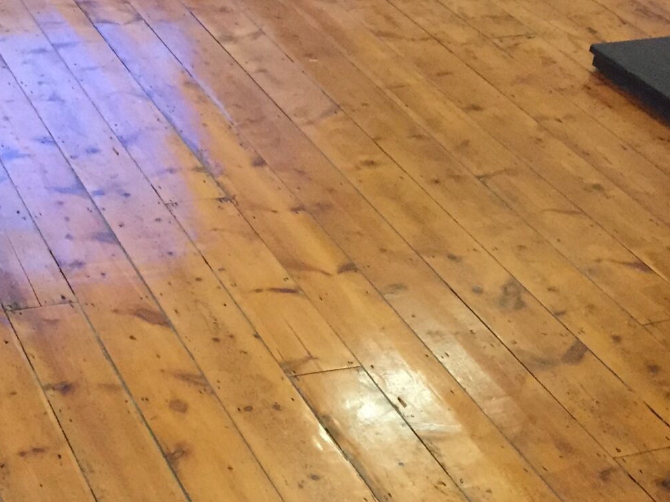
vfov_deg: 19.1
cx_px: 158
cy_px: 509
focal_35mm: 75
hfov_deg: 25.6
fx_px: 1451
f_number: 2.2
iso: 250
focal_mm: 4.15
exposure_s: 1/25
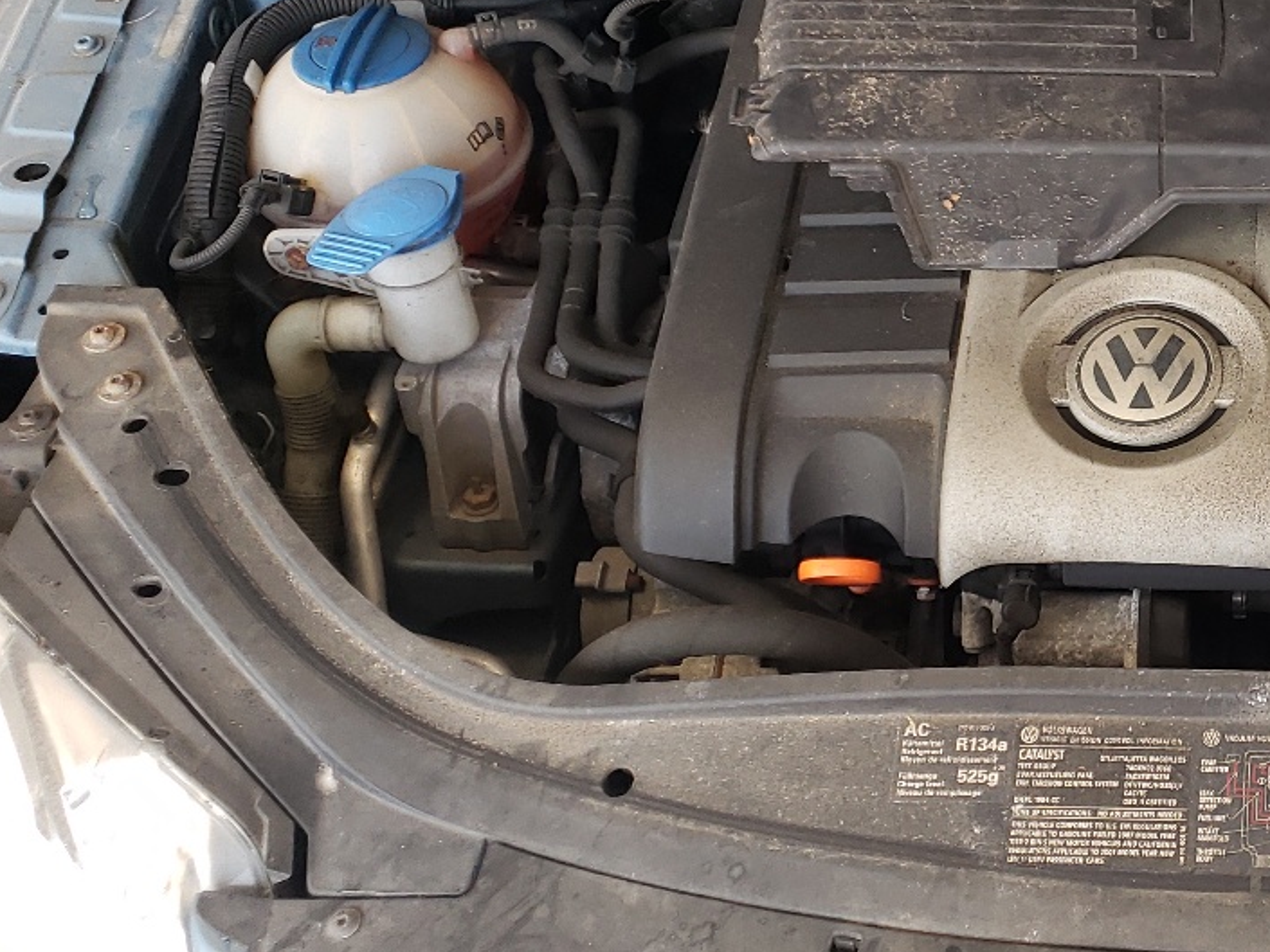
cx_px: 1324
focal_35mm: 59
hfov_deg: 30.0
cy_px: 281
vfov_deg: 24.6
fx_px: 2165
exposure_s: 1/120
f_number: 1.5
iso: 59
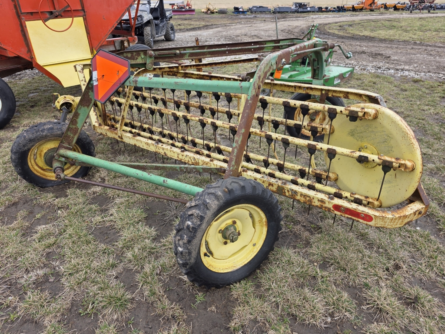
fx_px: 296
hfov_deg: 73.9
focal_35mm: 23
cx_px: 222
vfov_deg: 58.9
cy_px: 167
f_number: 1.7
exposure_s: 1/1245
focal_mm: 6.3
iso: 80
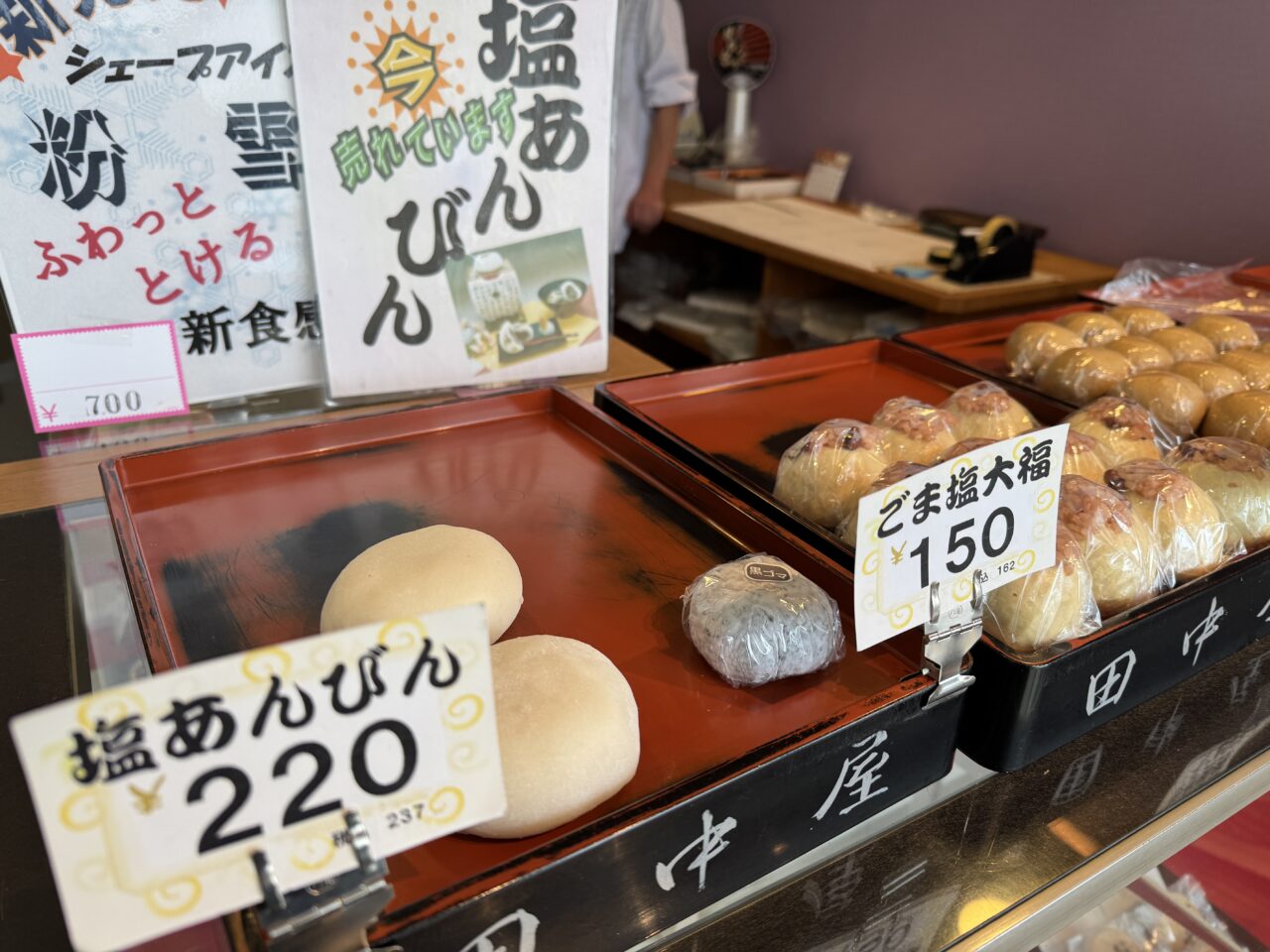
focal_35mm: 24
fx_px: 881
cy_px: 476
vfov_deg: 56.8
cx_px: 635
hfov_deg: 71.6
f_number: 1.78
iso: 50
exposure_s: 1/100
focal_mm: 6.76
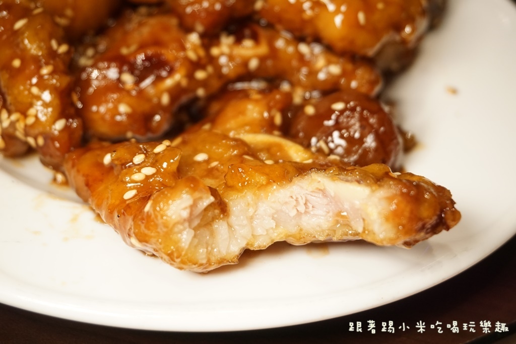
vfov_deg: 22.6
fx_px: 860
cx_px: 258
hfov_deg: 33.4
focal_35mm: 60
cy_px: 172
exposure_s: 1/80
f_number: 5.6
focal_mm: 40
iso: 1000
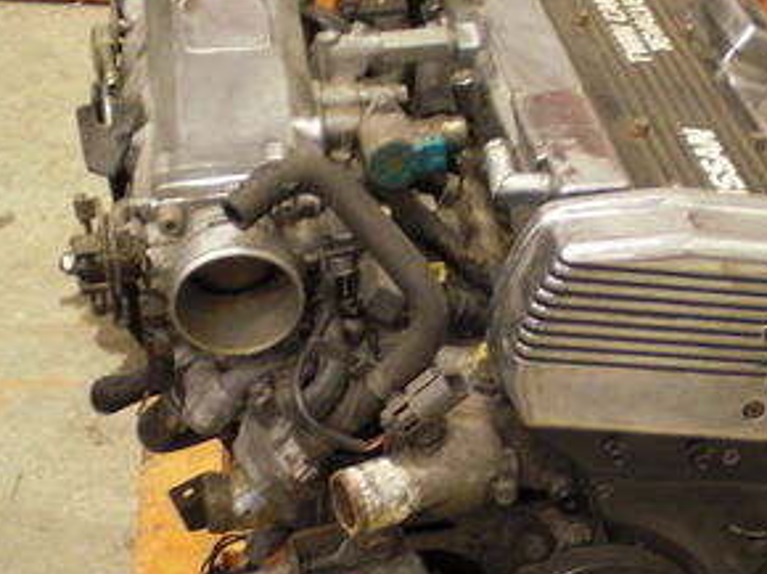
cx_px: 444
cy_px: 479
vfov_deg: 17.4
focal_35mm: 84
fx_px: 1860
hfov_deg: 23.3
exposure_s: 1/8
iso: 200
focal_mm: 6.3
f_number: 3.1
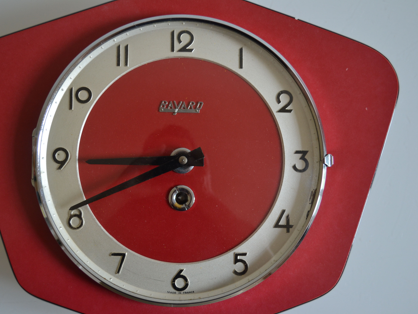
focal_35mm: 46
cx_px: 186
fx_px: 555
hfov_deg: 41.2
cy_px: 158
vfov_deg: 31.5
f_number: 4.5
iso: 400
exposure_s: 1/60
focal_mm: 28
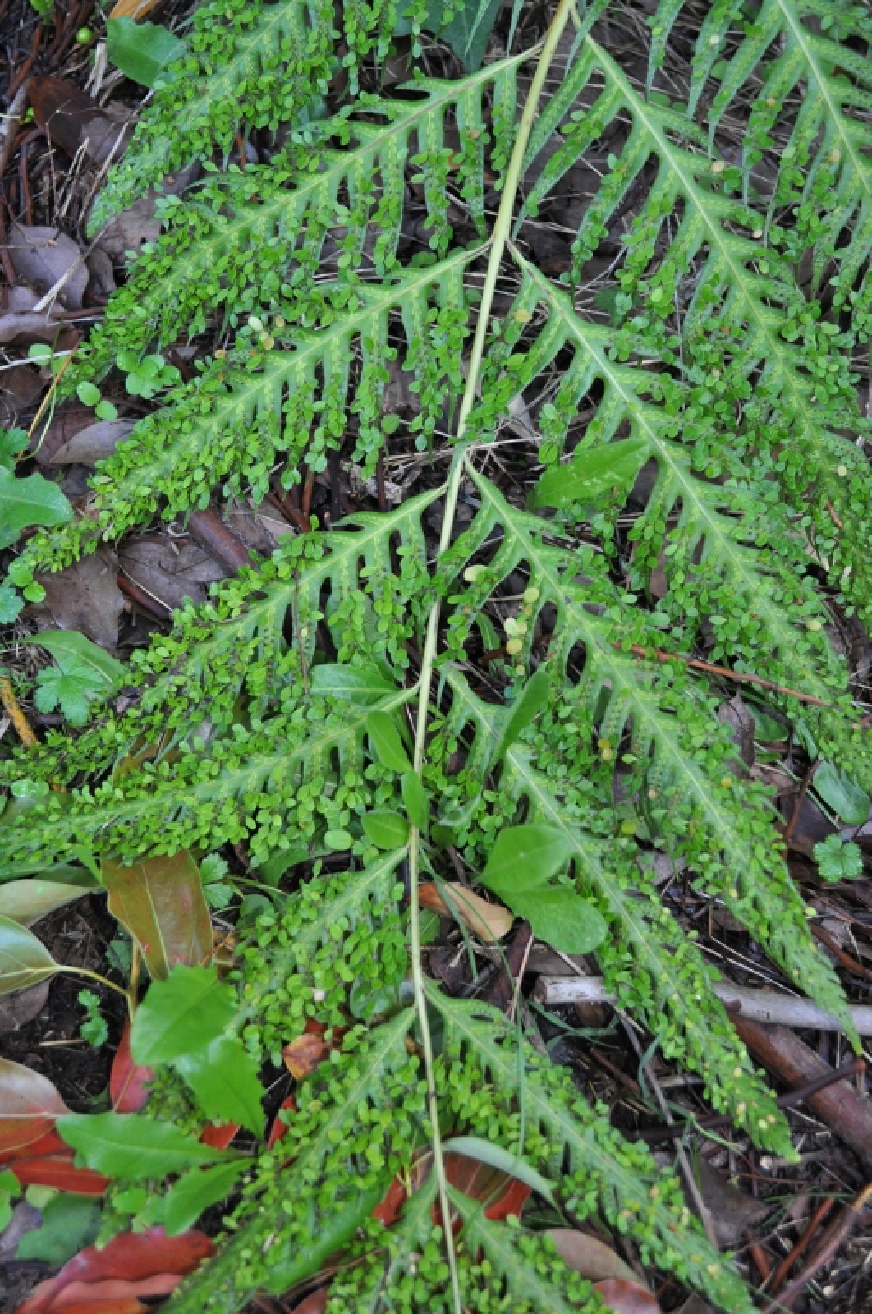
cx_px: 436
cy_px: 657
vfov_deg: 43.7
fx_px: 1640
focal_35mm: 45
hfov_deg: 29.8
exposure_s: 1/60
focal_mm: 30
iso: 800
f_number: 4.5
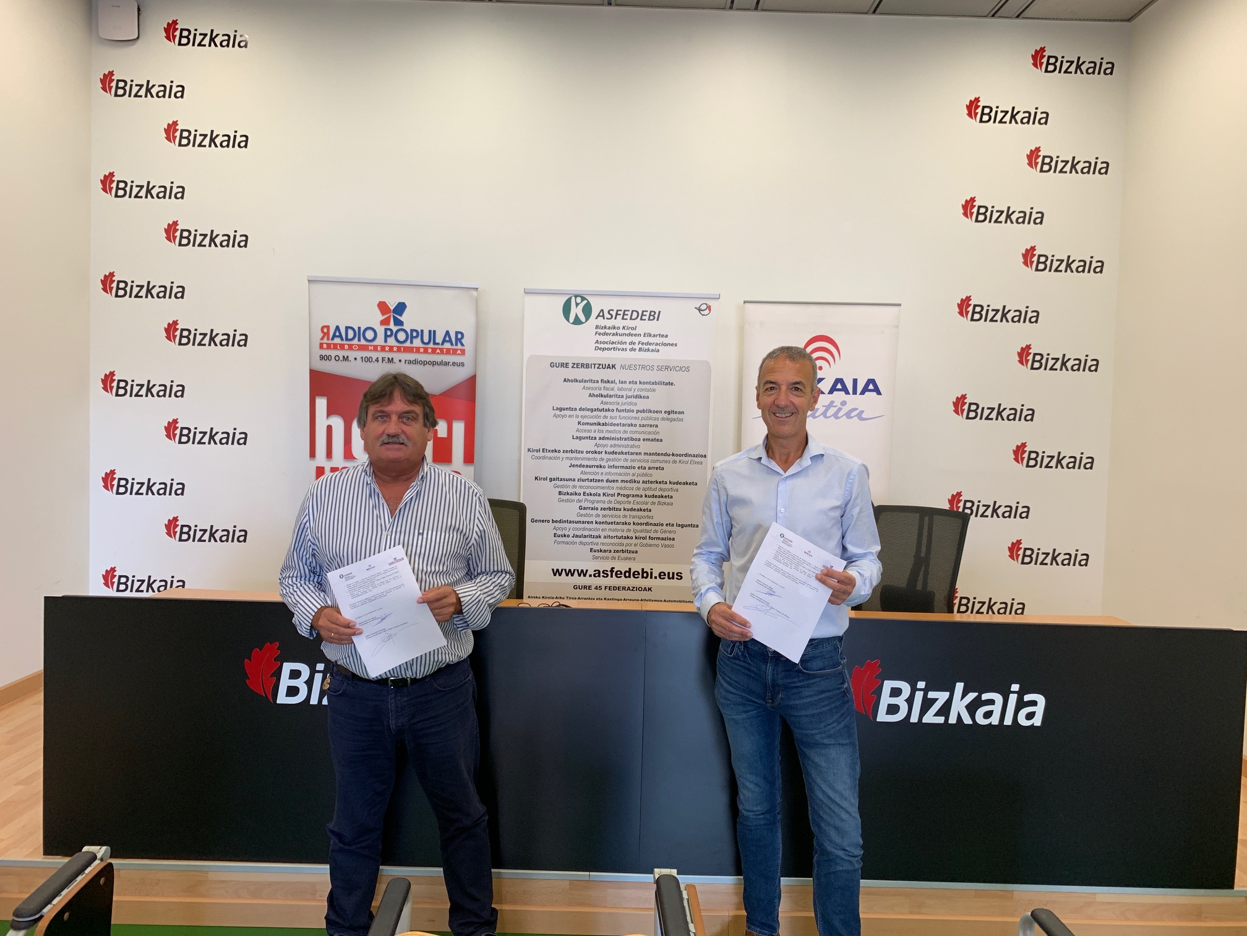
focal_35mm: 26
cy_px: 468
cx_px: 624
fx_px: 937
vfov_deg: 53.1
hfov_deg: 67.3
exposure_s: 1/50
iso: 64
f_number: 1.8
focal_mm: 4.25
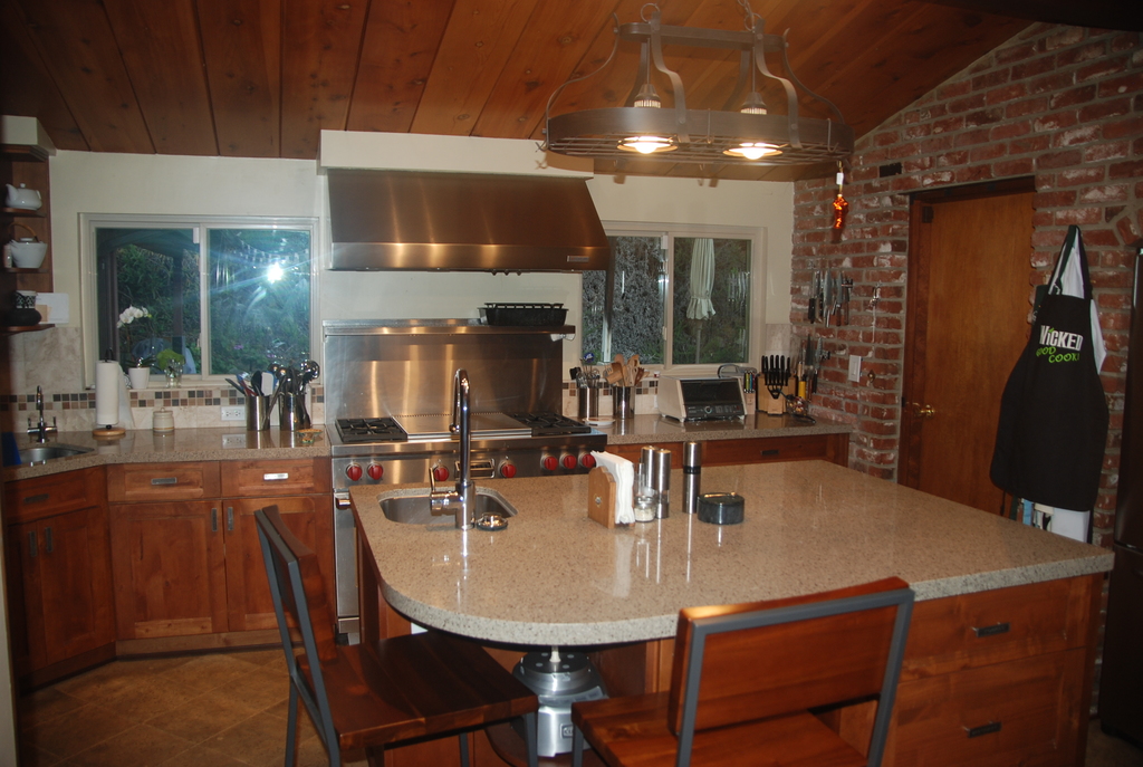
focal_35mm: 27
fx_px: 859
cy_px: 384
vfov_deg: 48.1
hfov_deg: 67.3
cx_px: 572
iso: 200
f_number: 3.5
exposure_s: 1/60
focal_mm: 18
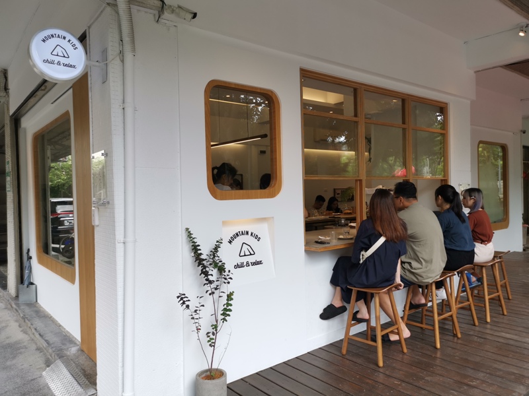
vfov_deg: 51.4
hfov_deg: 65.3
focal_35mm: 27
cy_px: 198
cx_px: 264
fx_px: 413
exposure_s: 1/303
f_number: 1.8
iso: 50
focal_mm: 5.58
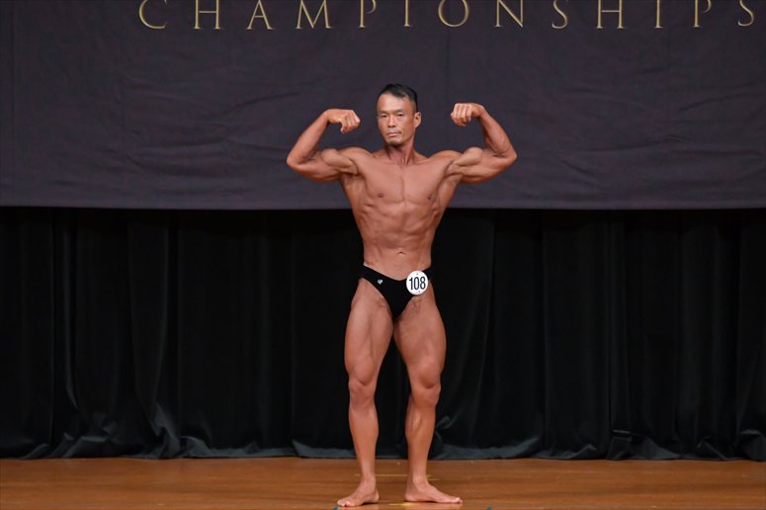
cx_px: 383
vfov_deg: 4.8
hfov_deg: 7.2
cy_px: 255
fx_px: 6061
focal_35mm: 285
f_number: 5.6
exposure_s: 1/400
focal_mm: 190
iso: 4000
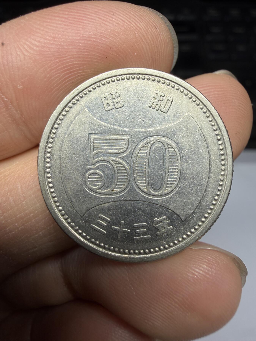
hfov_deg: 53.1
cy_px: 170
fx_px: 256
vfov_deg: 67.3
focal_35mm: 26
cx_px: 128
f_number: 2.2
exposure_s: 1/121
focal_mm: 2.22
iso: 50
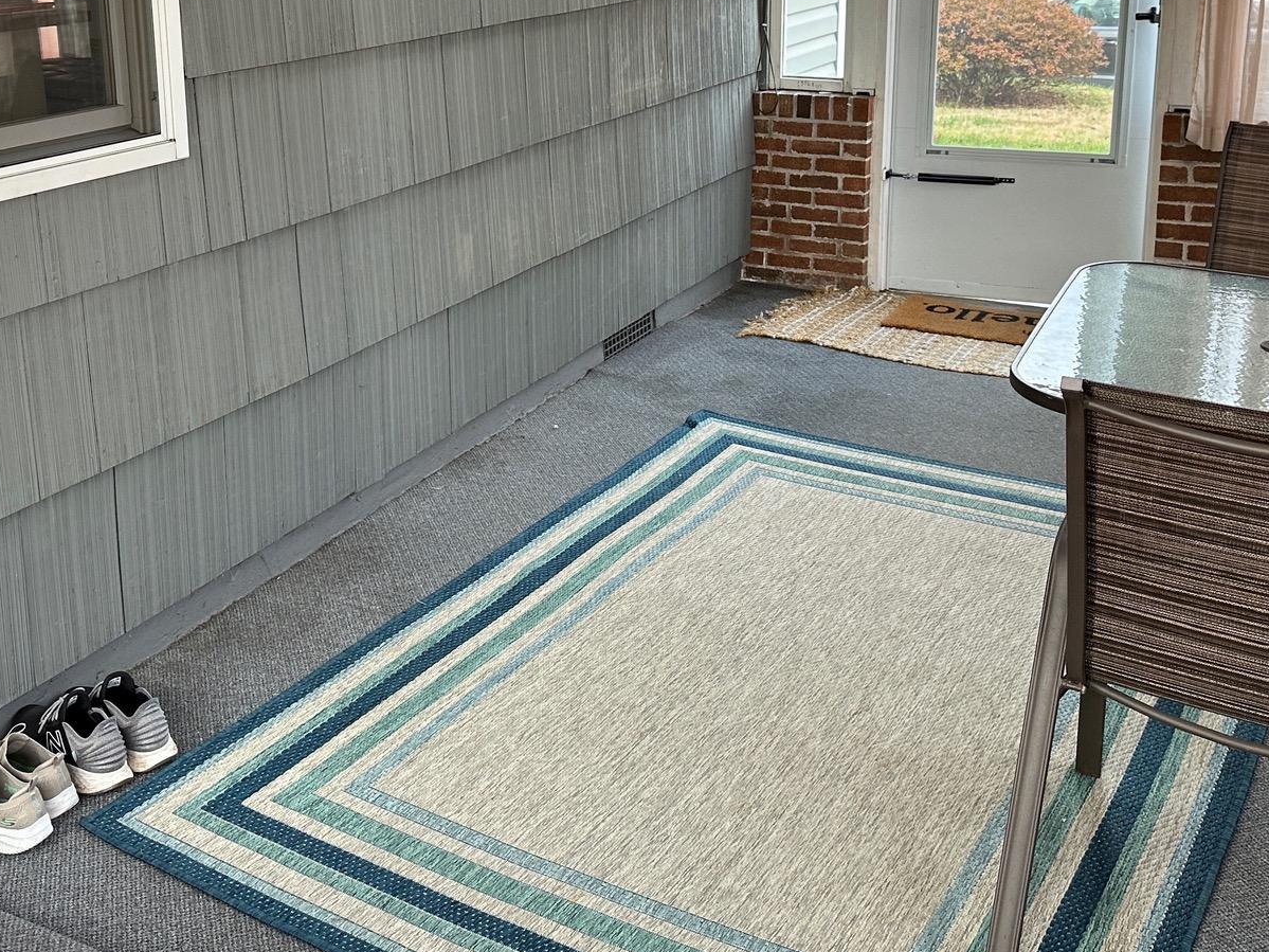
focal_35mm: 41
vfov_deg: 34.2
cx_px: 560
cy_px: 204
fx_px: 1503
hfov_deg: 45.7
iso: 125
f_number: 1.78
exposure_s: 1/121
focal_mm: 6.86
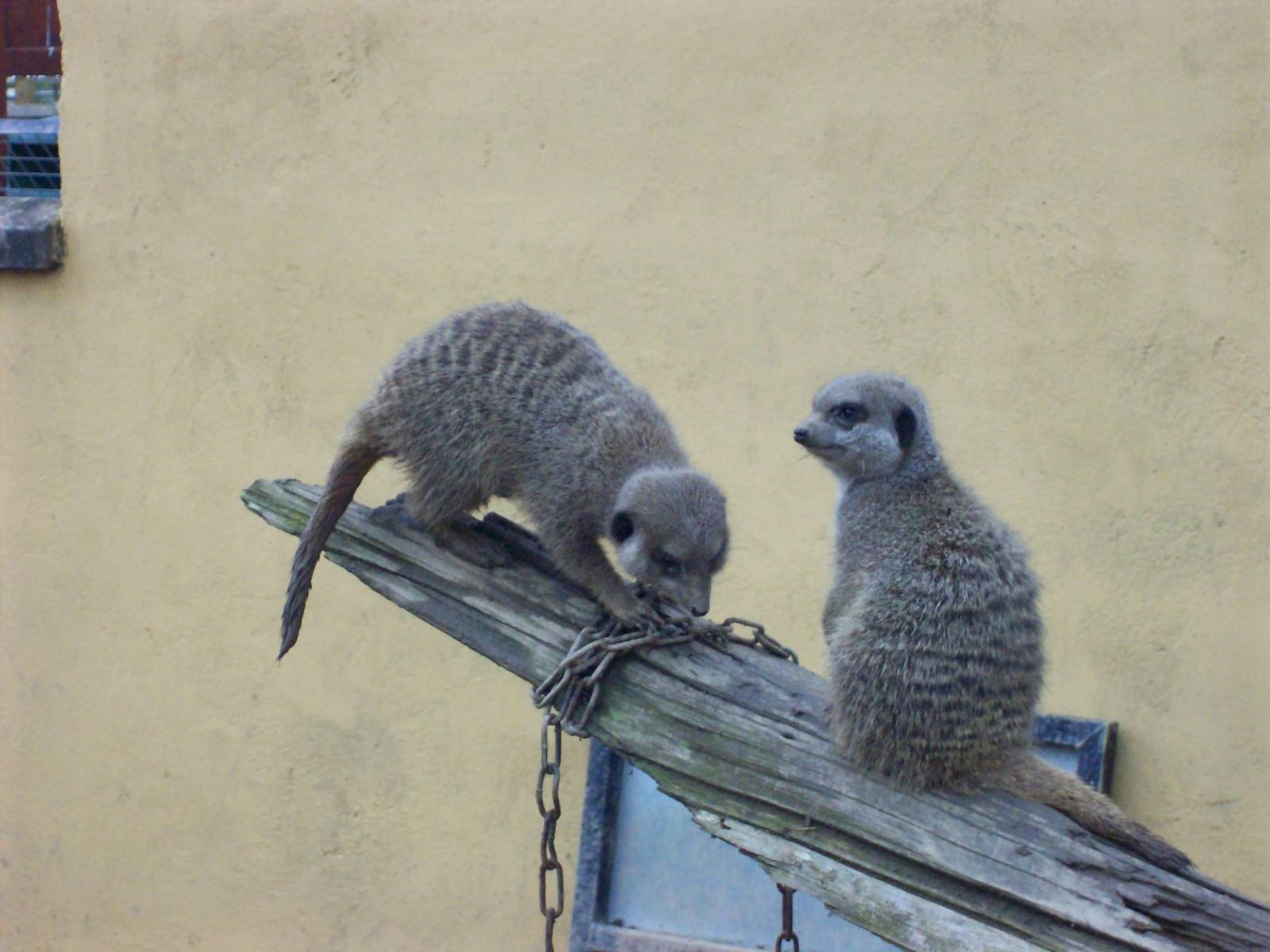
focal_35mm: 108
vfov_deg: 13.7
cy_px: 476
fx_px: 3962
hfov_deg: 18.2
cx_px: 635
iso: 266
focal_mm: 18
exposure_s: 1/257
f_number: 4.8
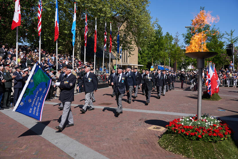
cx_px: 119
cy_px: 80
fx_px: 205
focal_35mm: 31
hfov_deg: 60.3
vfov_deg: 42.3
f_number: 3.2
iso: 100
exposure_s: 1/1600
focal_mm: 31
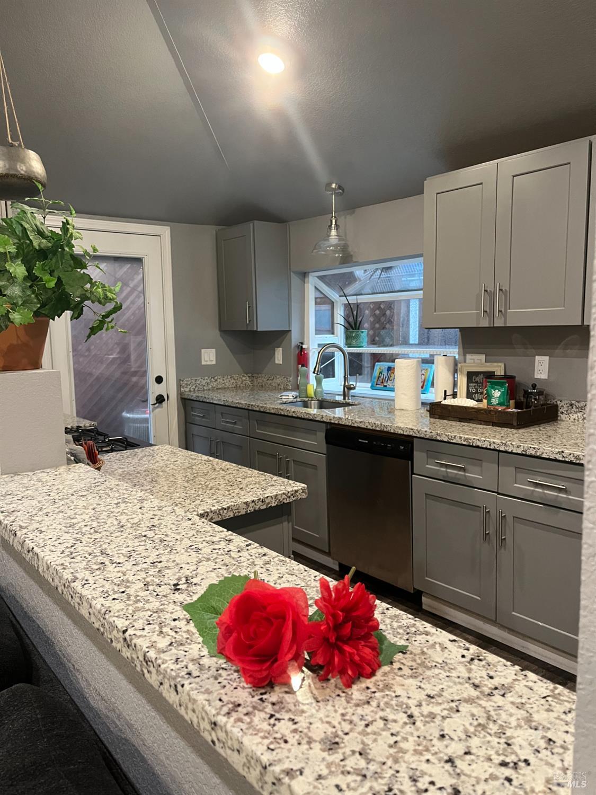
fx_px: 597
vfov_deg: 67.3
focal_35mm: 26
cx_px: 298
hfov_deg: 53.1
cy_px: 398
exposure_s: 1/60
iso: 400
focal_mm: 5.1
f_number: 1.6
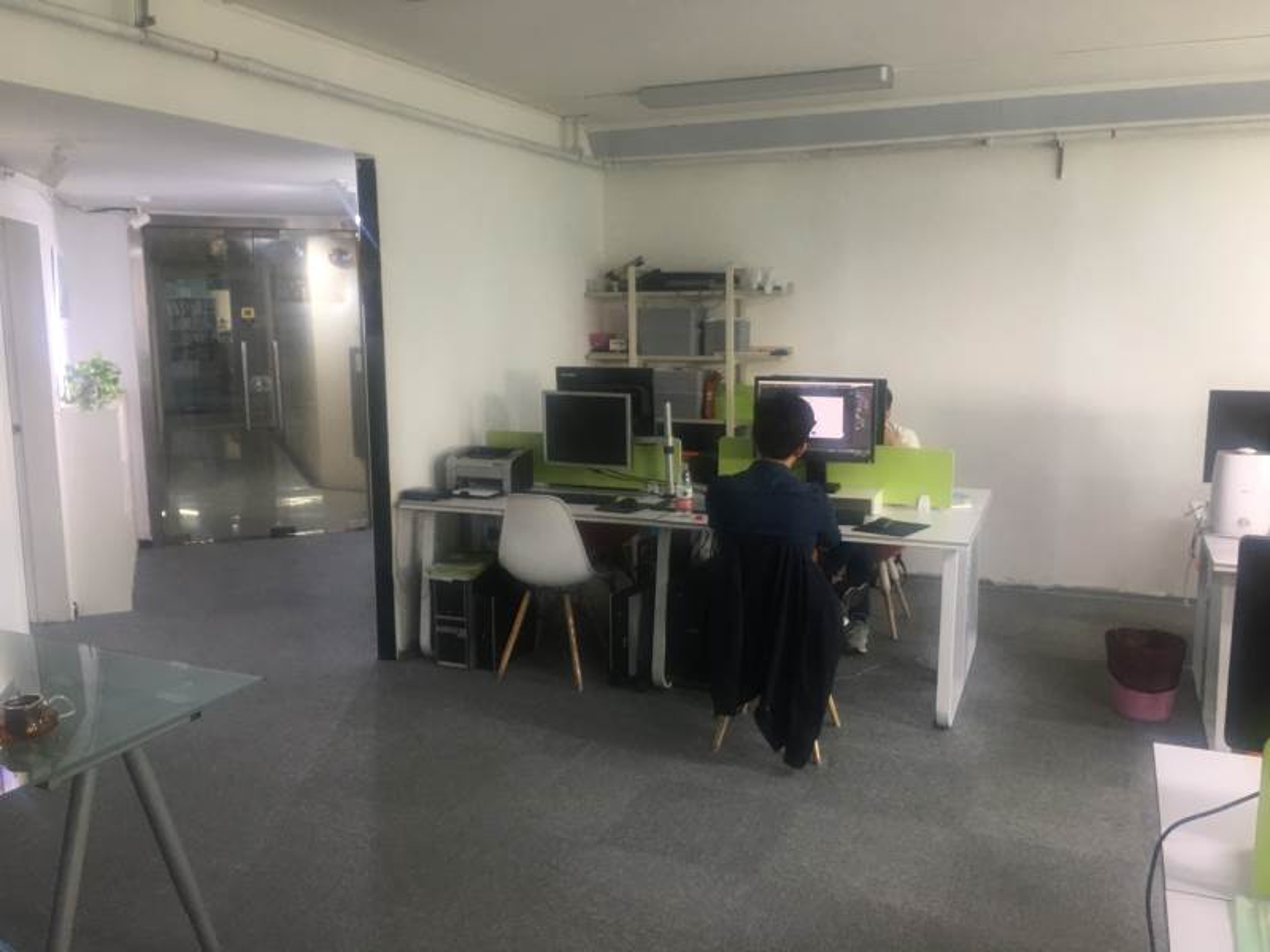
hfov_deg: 61.7
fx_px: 1064
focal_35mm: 29
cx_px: 635
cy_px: 476
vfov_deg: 48.2
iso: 50
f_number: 2.2
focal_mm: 4.15
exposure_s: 1/17
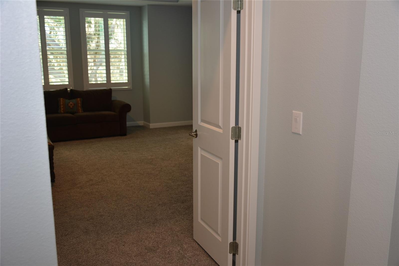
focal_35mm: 34
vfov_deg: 38.4
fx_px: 383
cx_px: 200
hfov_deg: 55.1
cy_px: 133
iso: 280
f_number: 4
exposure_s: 1/60
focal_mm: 23
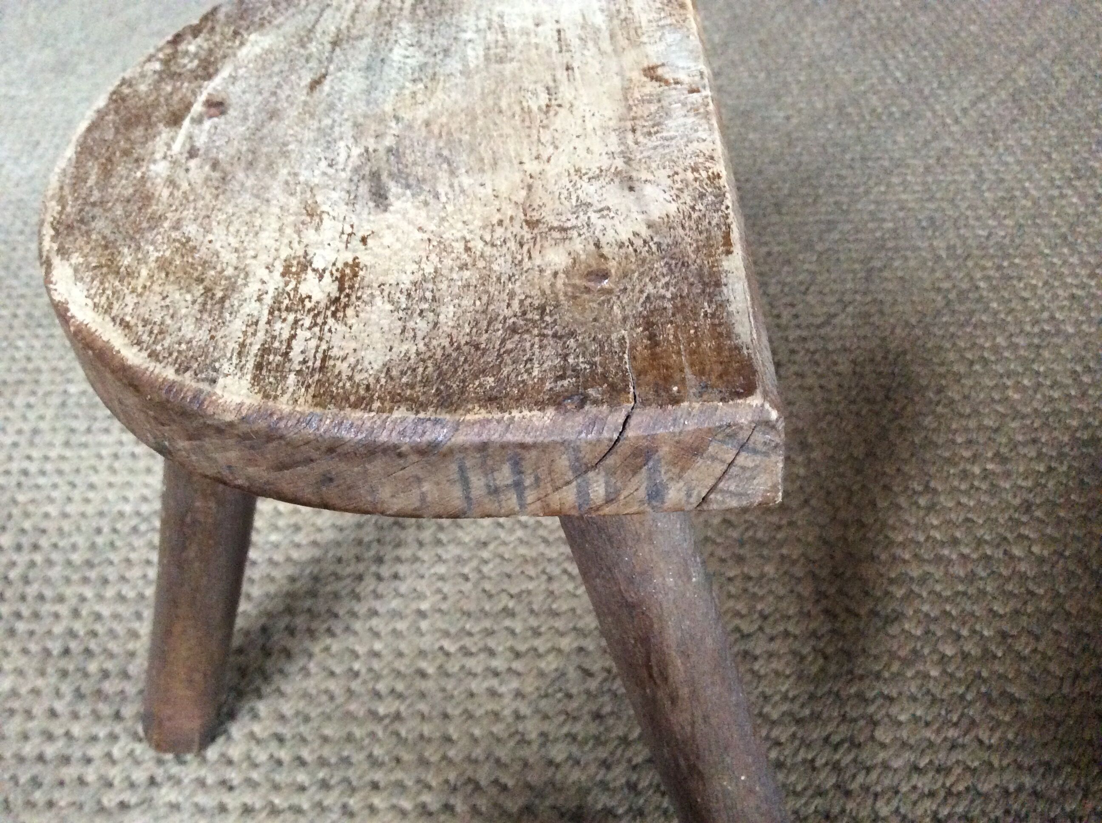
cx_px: 551
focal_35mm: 32
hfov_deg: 56.9
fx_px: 1017
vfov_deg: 44.1
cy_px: 412
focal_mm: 3.3
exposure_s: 1/17
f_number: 2.4
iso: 320
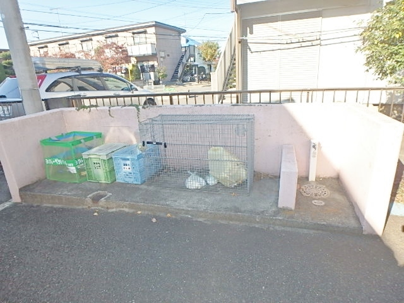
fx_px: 245
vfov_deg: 63.4
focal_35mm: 21
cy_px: 152
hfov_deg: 79.0
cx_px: 202
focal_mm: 3.7
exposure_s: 1/500
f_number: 3.5
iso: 125
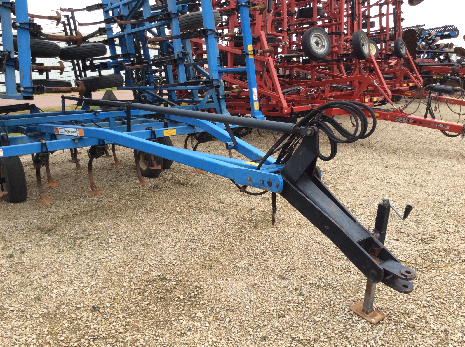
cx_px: 232
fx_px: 429
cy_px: 174
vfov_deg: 44.1
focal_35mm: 32
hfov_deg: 56.9
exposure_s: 1/266
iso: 32
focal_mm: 3.3
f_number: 2.4
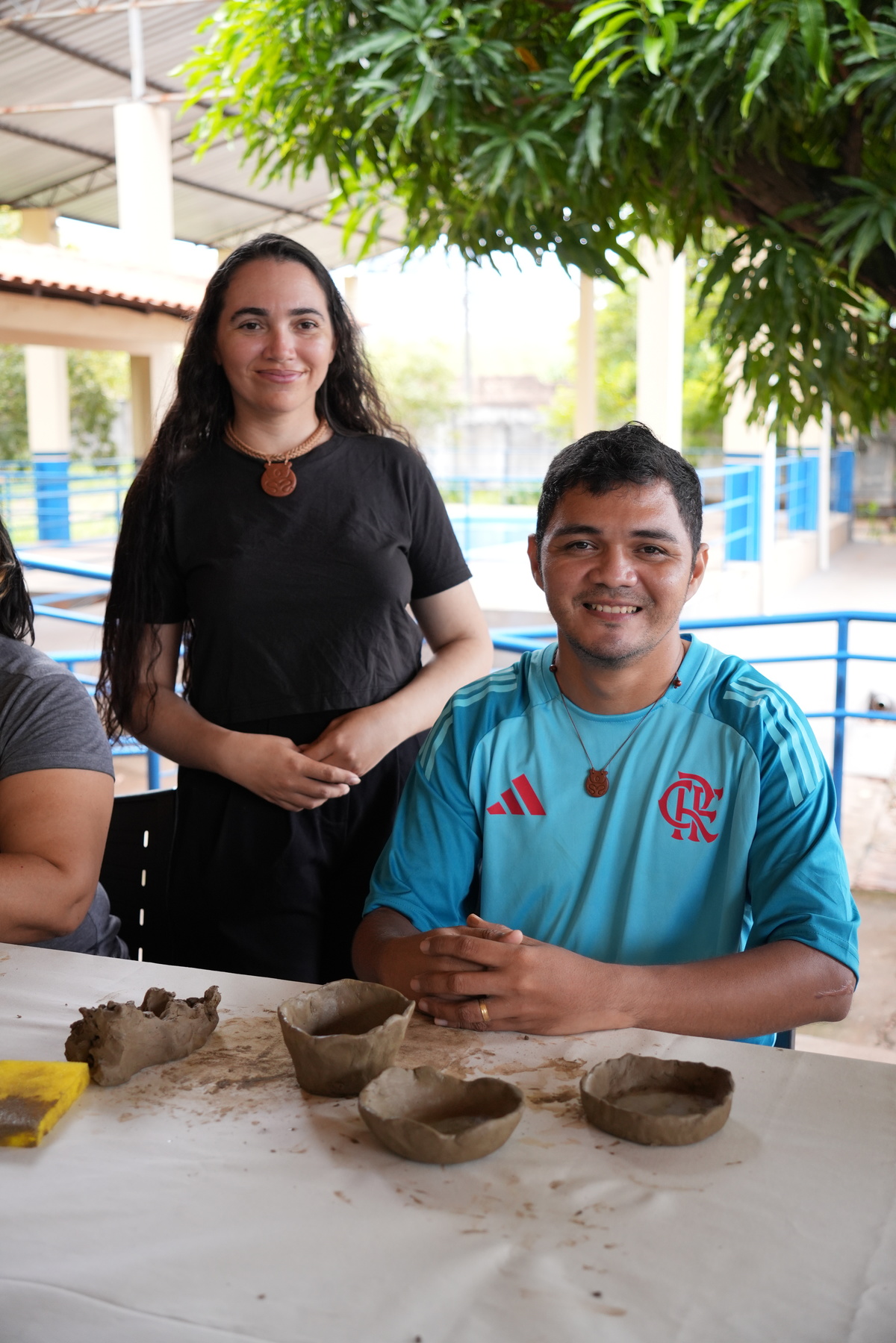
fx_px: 1495
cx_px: 448
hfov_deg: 33.4
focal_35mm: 40
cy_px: 672
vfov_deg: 48.4
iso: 400
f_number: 2.8
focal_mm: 26.7
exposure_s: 1/125
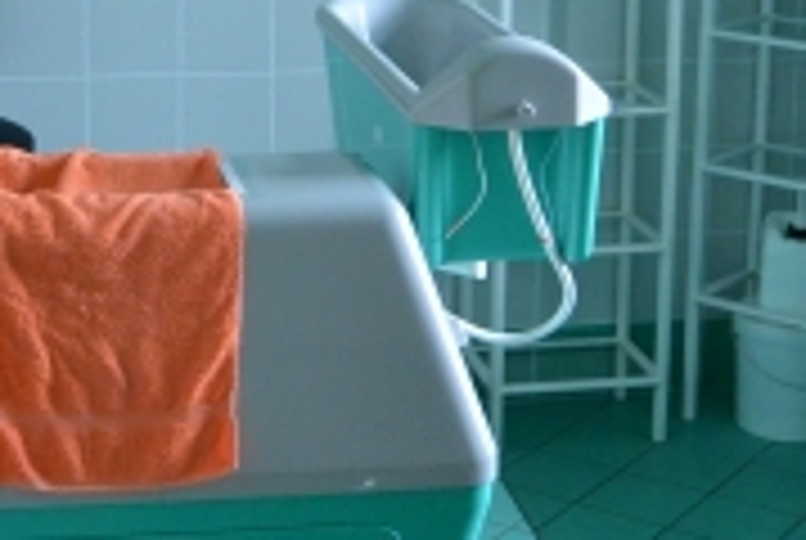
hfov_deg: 24.9
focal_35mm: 81
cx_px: 266
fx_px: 1816
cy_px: -74
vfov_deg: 16.4
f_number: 3.5
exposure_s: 1/60
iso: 900
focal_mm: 11
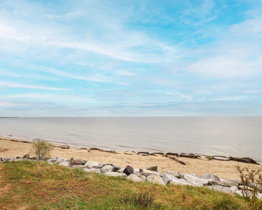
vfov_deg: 73.7
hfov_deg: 85.2
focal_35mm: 18
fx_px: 140
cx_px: 104
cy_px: 114
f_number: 2.8
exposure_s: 1/1600
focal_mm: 14
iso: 800
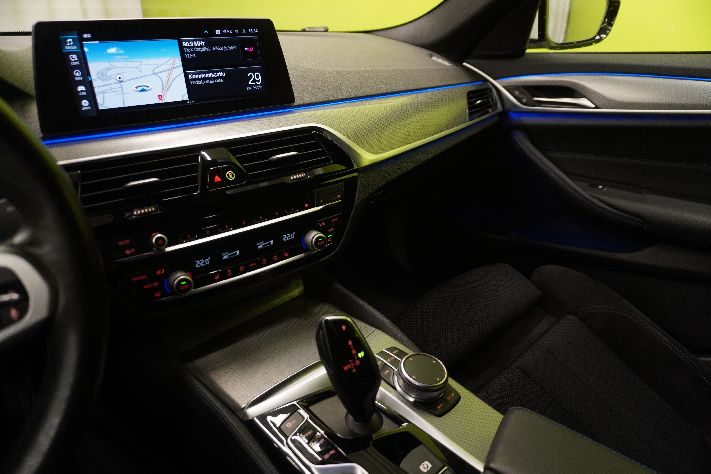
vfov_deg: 53.1
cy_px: 237
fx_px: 474
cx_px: 356
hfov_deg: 73.7
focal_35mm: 24
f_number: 3.5
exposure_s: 1/30
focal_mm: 16
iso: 500
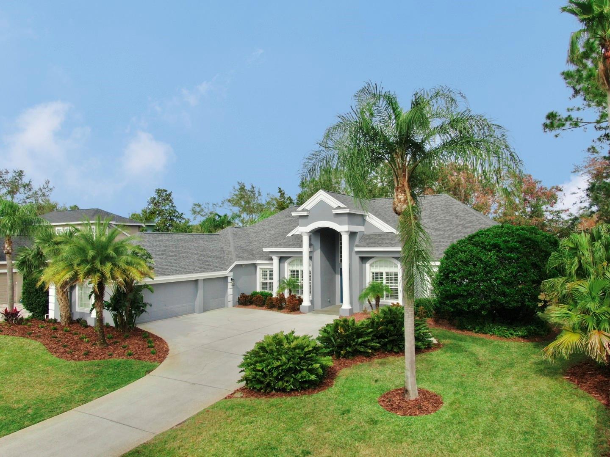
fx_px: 423
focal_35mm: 24
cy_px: 228
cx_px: 305
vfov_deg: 56.8
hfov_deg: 71.6
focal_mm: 4.39
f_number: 2.8
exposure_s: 1/1600
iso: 100
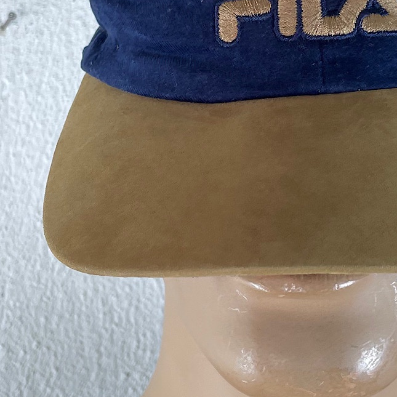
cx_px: 305
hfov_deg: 29.5
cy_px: 70
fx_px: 740
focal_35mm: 57
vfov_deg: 29.3
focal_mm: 4.2
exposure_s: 1/107
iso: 32
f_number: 1.6
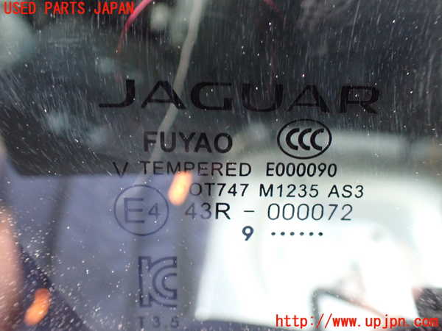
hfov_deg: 60.0
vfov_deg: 46.8
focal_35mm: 30
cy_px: 166
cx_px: 221
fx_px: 383
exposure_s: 1/50
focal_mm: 5.4
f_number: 2.3
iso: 800
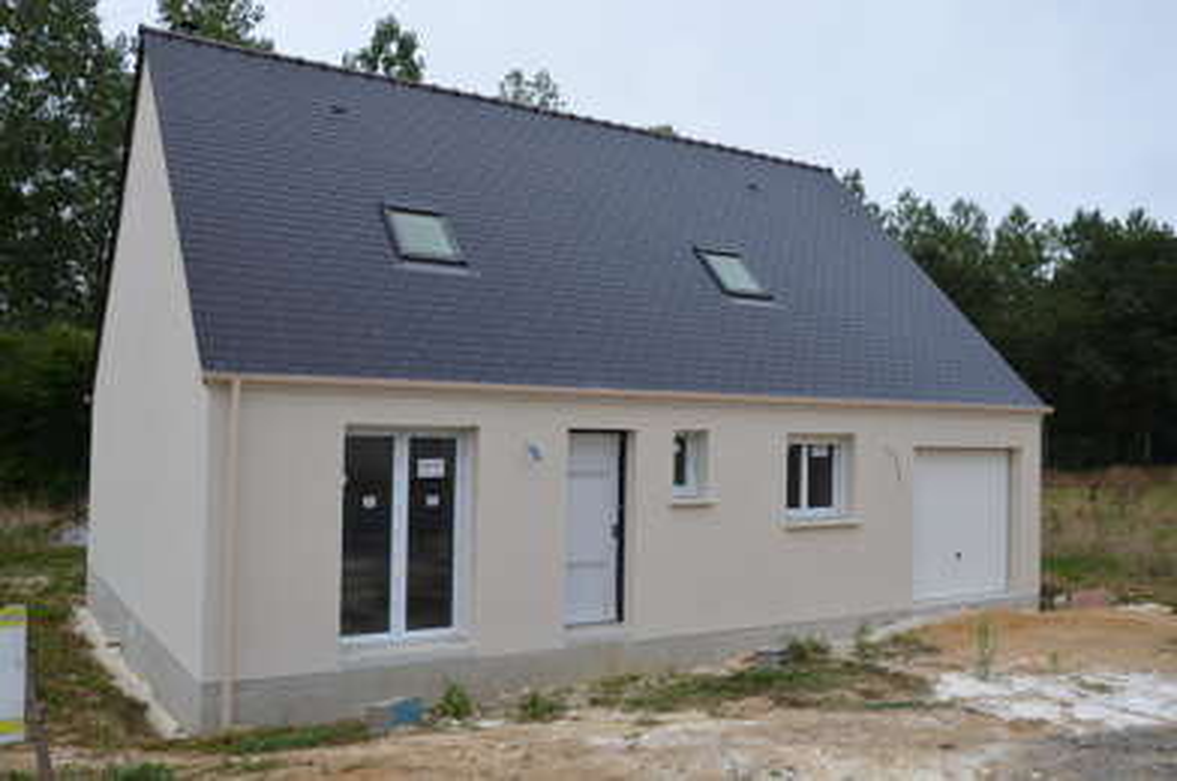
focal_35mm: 32
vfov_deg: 41.6
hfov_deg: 59.6
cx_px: 588
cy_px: 390
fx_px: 1028
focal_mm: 21
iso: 200
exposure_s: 1/200
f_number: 7.1
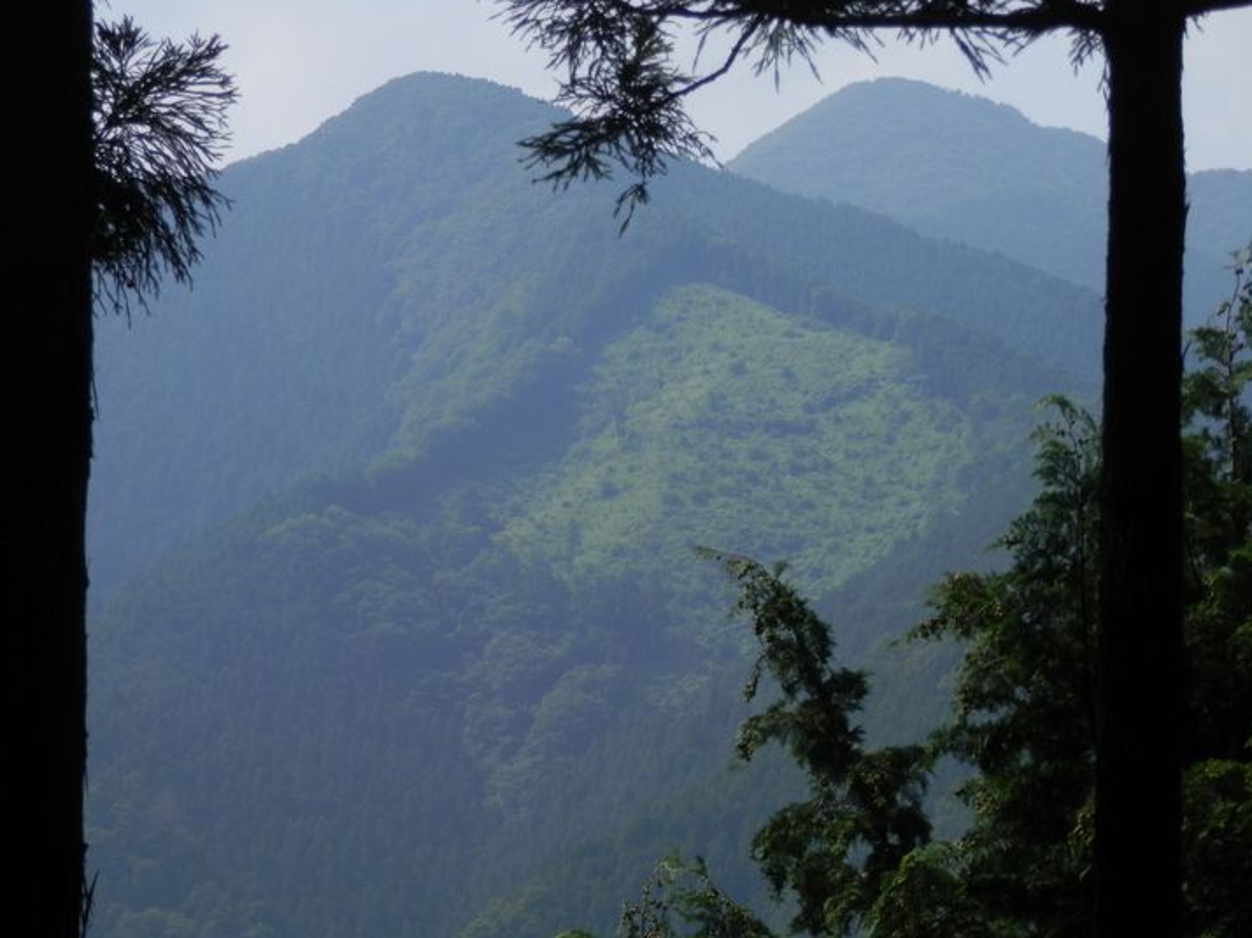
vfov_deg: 11.4
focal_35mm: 130
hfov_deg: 15.2
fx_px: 4700
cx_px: 612
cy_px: 428
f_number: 5.2
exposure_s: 1/500
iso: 80
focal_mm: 20.9
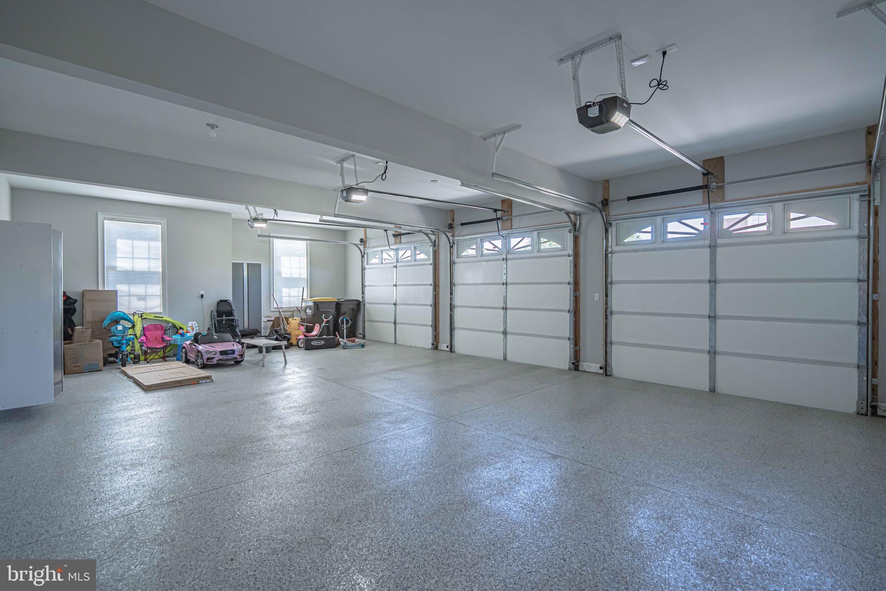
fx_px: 394
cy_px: 296
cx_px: 443
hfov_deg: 96.7
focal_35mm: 16
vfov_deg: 73.7
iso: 1250
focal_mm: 16
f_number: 4
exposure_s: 1/800
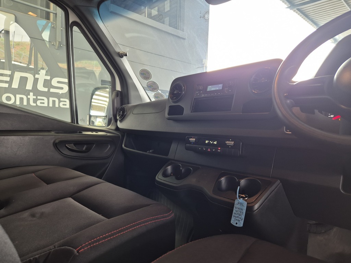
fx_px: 233
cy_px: 132
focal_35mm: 23
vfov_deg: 58.9
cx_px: 176
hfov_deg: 73.9
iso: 160
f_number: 1.8
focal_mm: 5.4
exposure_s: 1/50
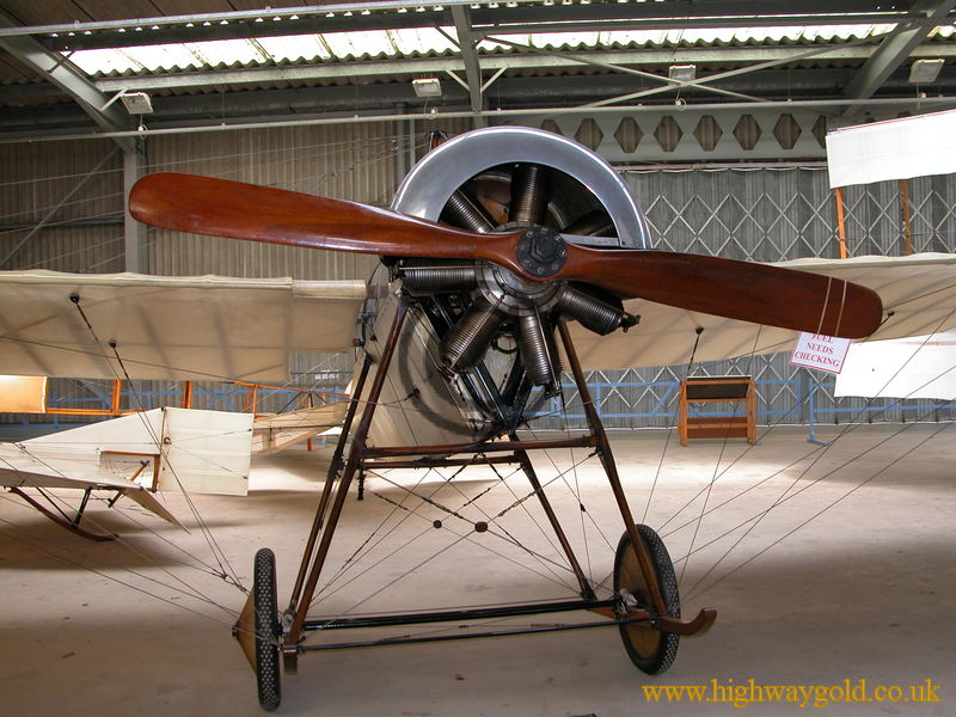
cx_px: 478
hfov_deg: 52.6
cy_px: 358
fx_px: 967
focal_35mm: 35
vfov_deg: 40.7
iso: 100
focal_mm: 8.9
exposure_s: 1/59.6
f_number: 3.2
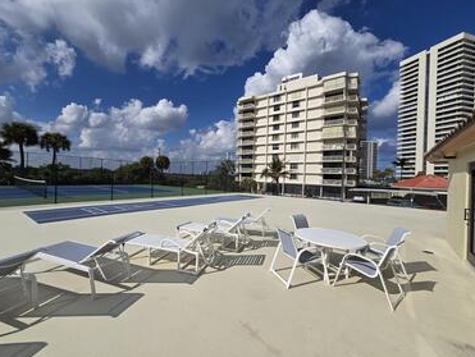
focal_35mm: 14
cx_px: 220
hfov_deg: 101.8
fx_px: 192
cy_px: 175
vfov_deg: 85.8
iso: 50
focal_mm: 2.2
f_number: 2.2
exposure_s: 1/6444
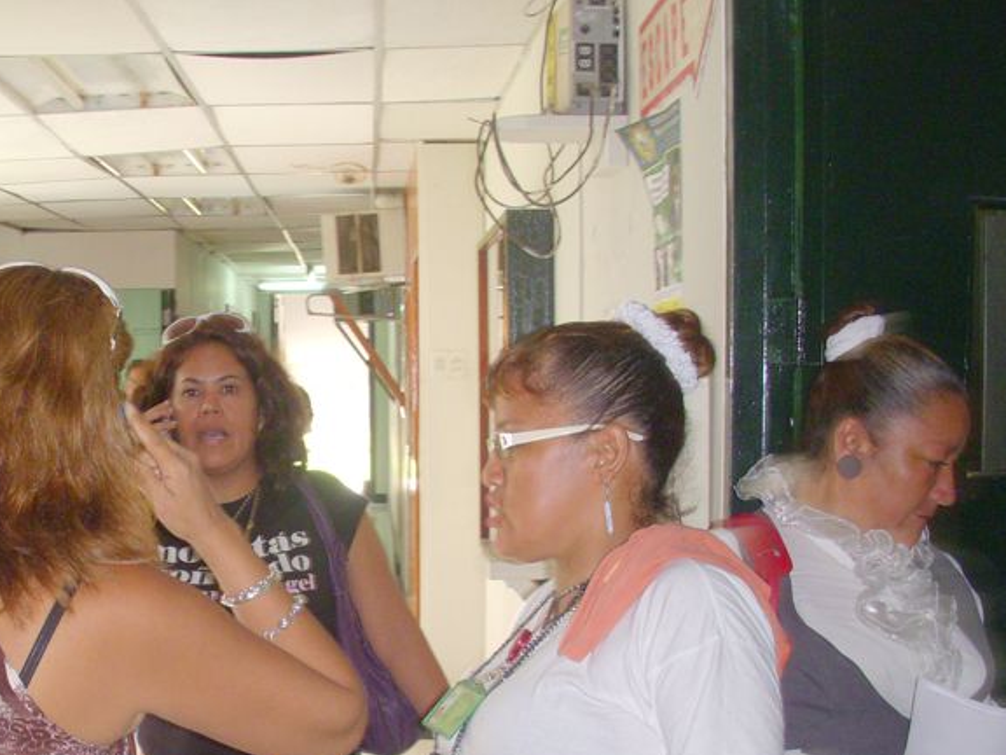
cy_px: 626
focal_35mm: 66
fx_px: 1918
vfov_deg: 21.9
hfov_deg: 28.8
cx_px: 203
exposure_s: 1/25
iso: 200
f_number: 3.3
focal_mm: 6.3
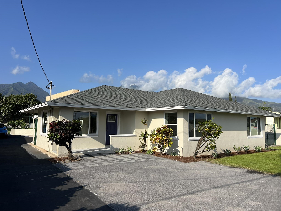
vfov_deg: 53.1
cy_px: 106
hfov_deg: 67.3
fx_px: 211
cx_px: 140
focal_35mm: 26
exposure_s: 1/5319
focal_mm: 5.7
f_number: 1.5
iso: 50
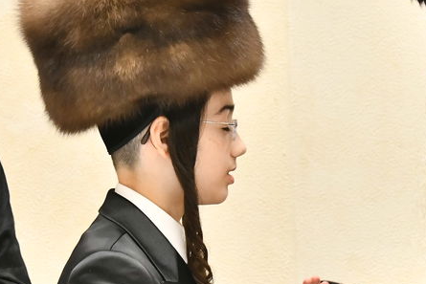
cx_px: 230
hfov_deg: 13.6
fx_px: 1787
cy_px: 170
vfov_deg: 9.1
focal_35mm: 151
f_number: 5.6
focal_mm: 48
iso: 4000
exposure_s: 1/250
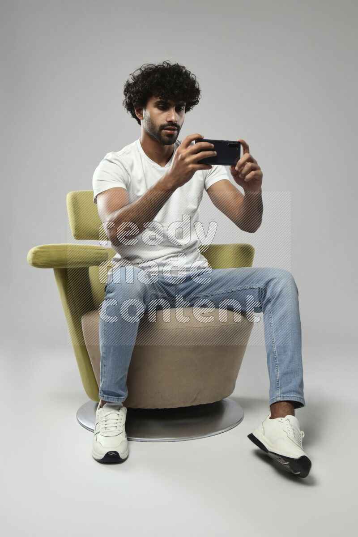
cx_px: 179
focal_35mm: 36
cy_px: 268
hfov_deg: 36.9
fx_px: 537
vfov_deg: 53.1
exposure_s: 1/125
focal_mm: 36
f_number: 6.3
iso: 400
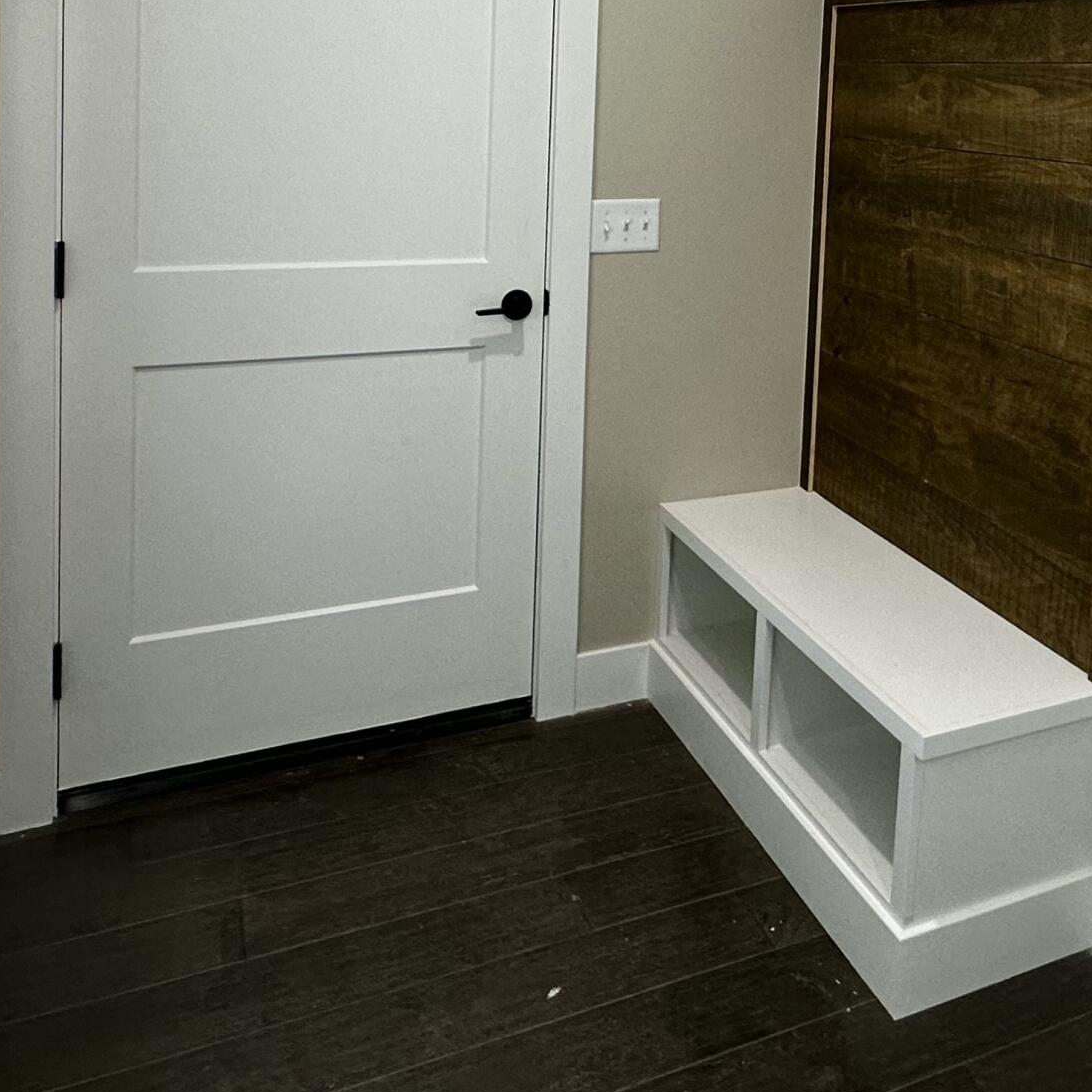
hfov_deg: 47.1
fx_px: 1213
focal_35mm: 34
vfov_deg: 45.0
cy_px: 159
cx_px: 786
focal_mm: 2.22
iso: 160
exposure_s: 1/120
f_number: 2.2
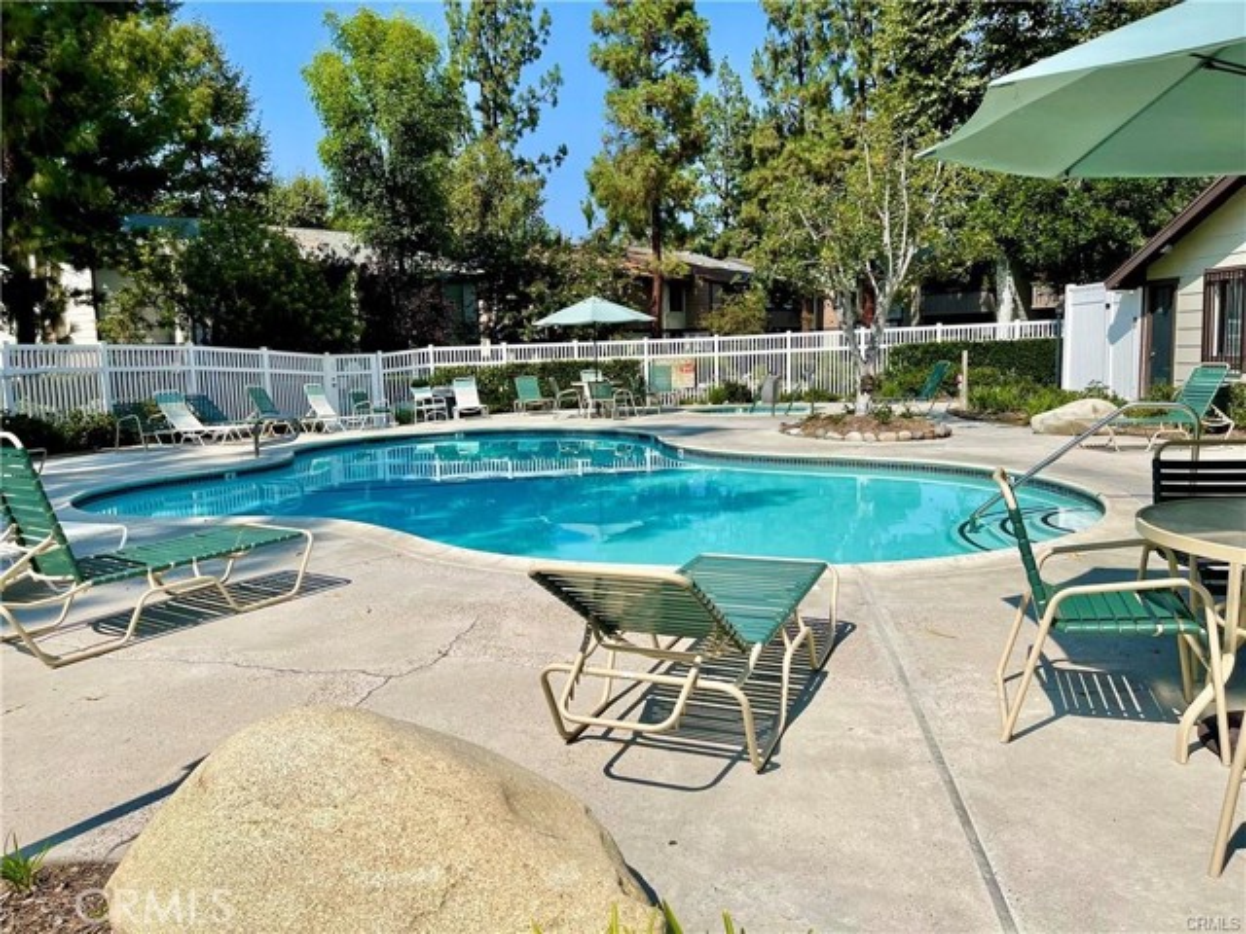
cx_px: 623
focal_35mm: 26
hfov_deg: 67.3
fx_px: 936
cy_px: 467
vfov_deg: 53.1
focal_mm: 5.1
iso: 32
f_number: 1.6
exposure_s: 1/4525
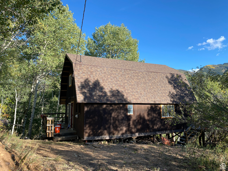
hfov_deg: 67.3
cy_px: 86
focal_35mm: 26
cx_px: 114
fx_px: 171
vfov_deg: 53.1
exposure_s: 1/957
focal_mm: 4.25
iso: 32
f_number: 1.8
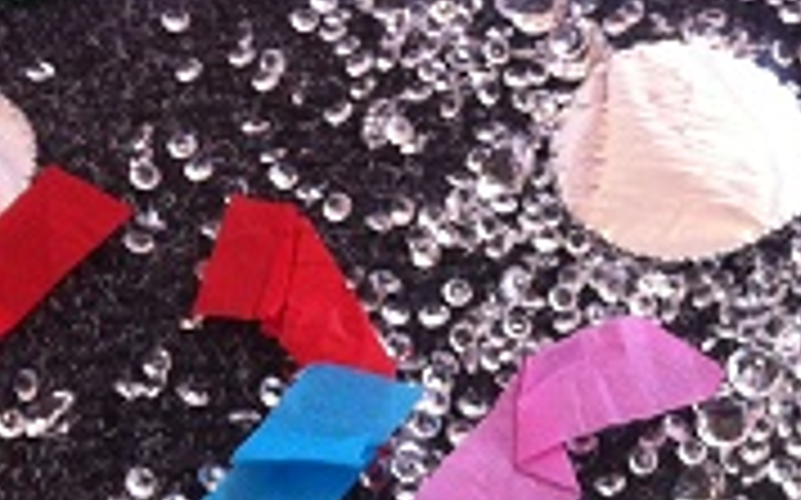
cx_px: 873
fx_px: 2269
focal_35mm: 104
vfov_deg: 11.8
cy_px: 827
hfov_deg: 19.2
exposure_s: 1/30
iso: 80
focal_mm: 3.85
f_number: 2.8
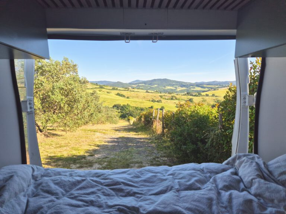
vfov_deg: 58.9
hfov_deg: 73.9
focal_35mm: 23
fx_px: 190
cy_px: 107
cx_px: 143
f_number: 1.8
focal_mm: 5.4
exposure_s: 1/906
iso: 25
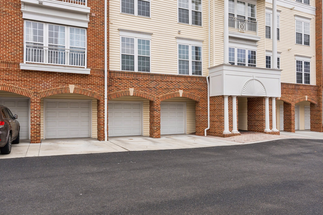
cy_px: 108
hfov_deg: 67.4
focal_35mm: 27
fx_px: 242
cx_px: 162
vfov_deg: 47.9
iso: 400
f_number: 9
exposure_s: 1/160
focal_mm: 18
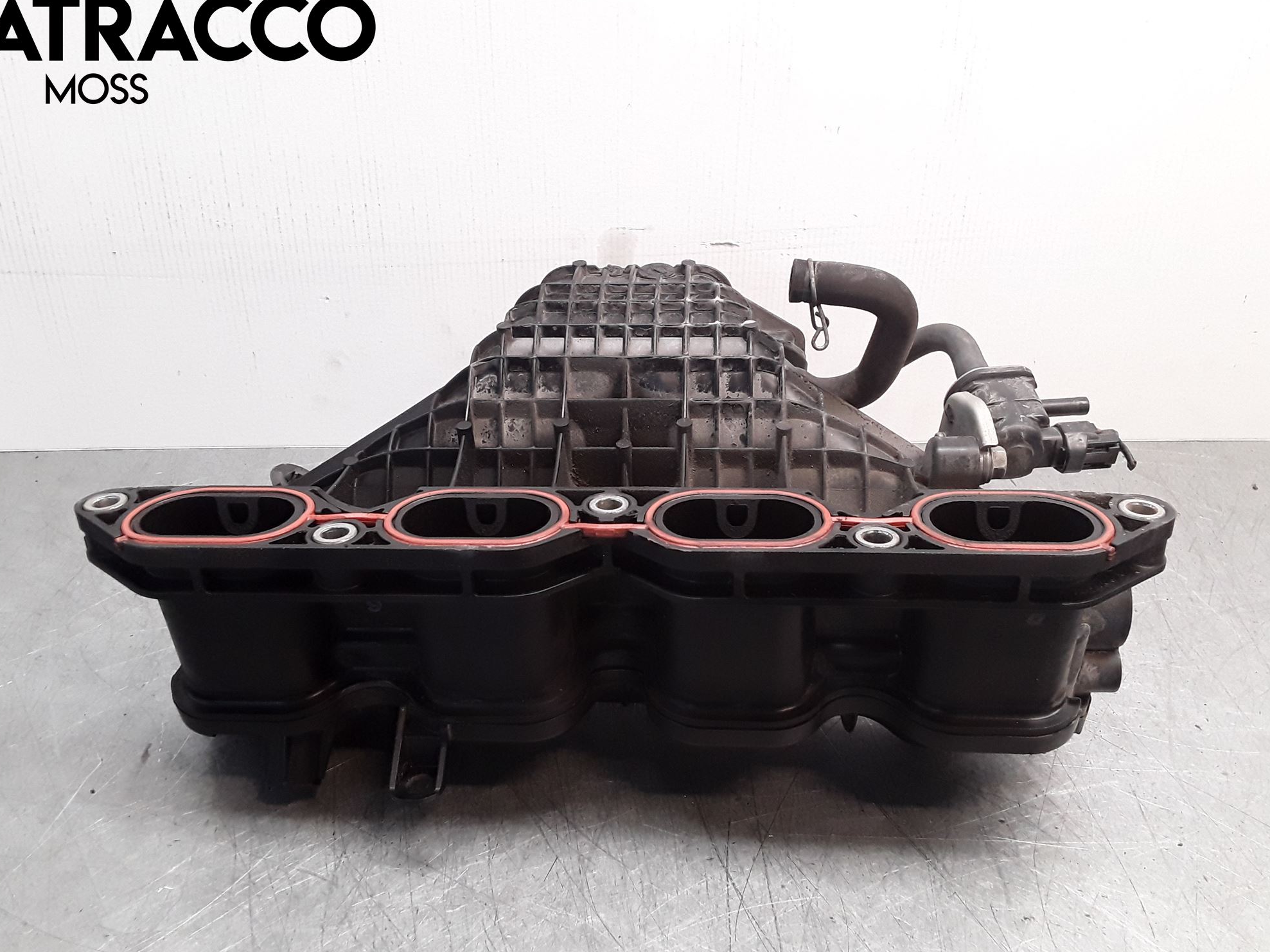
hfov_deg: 61.7
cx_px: 639
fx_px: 1064
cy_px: 485
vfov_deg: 48.2
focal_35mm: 29
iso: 100
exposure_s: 1/100
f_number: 1.9
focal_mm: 2.91
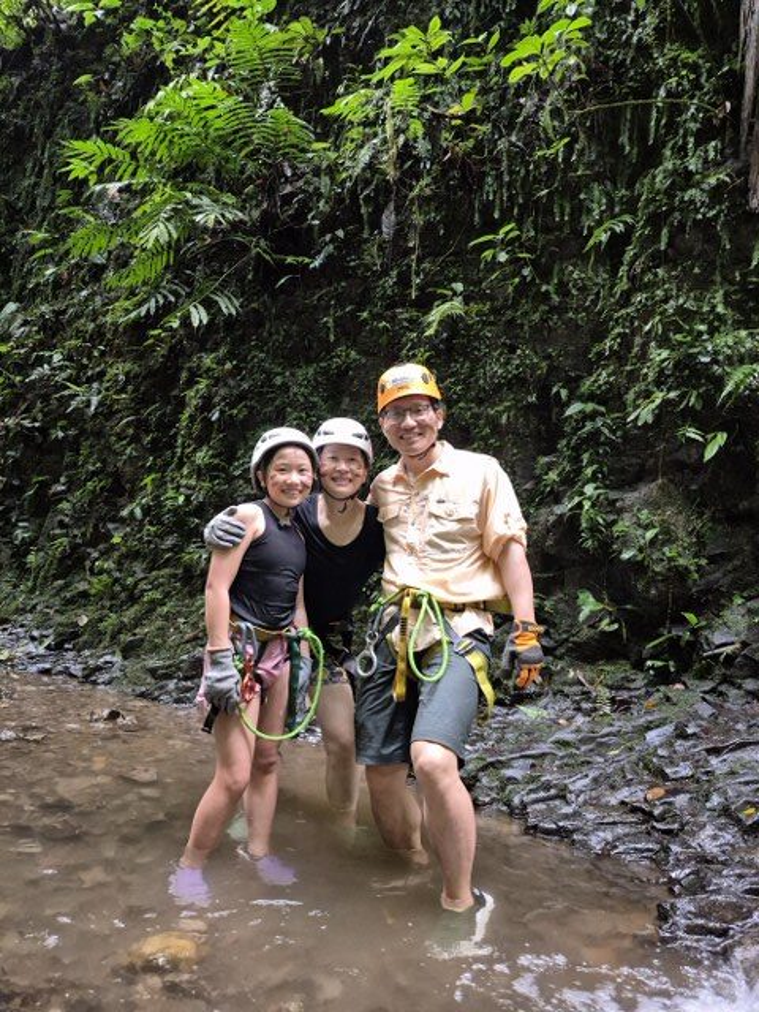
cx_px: 380
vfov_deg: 73.9
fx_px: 672
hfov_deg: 58.9
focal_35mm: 23
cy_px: 506
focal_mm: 5.4
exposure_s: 1/60
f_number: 1.8
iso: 800
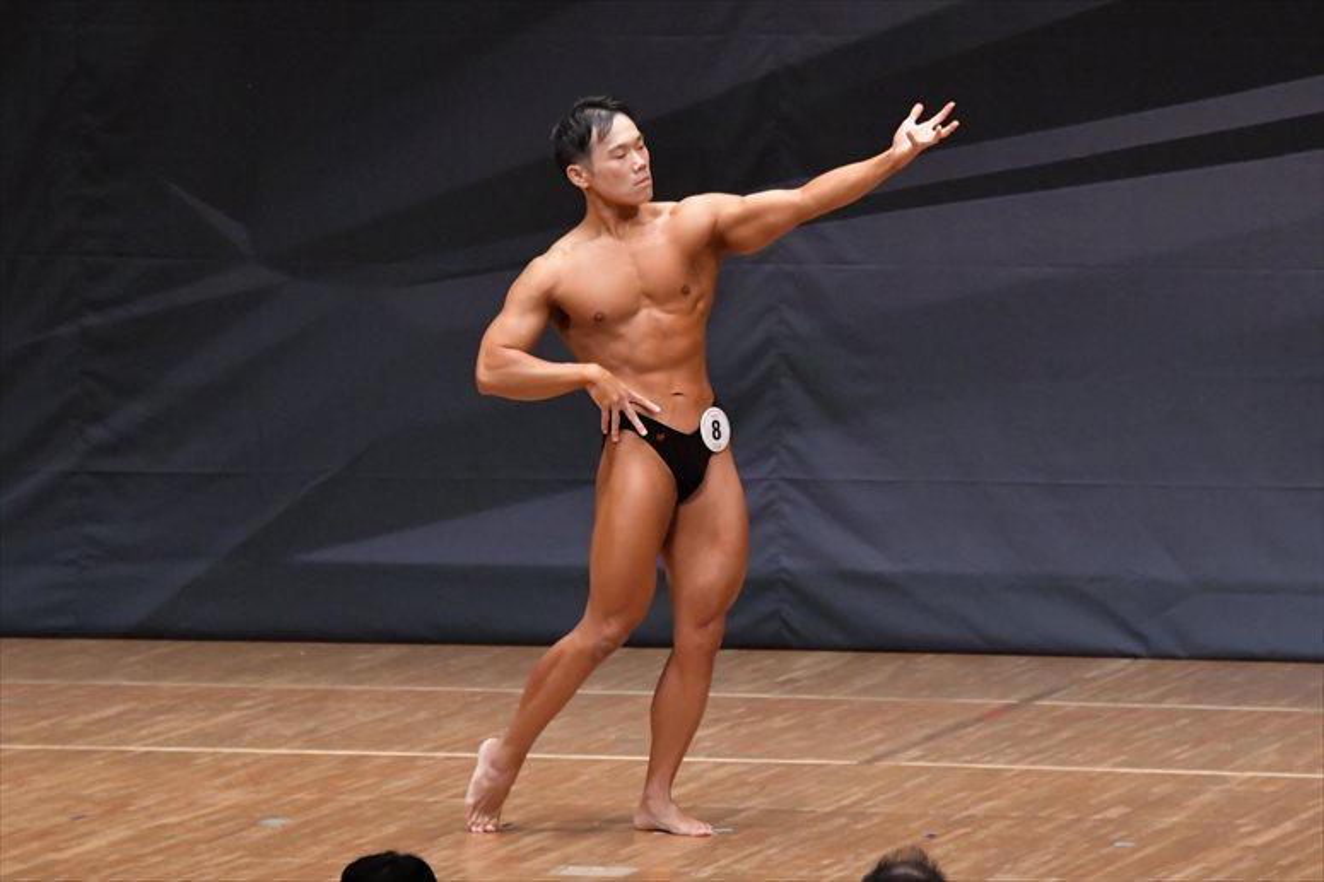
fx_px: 10477
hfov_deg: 7.2
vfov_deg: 4.8
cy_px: 441
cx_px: 662
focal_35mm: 285
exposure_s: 1/400
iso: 6400
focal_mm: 190
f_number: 5.6
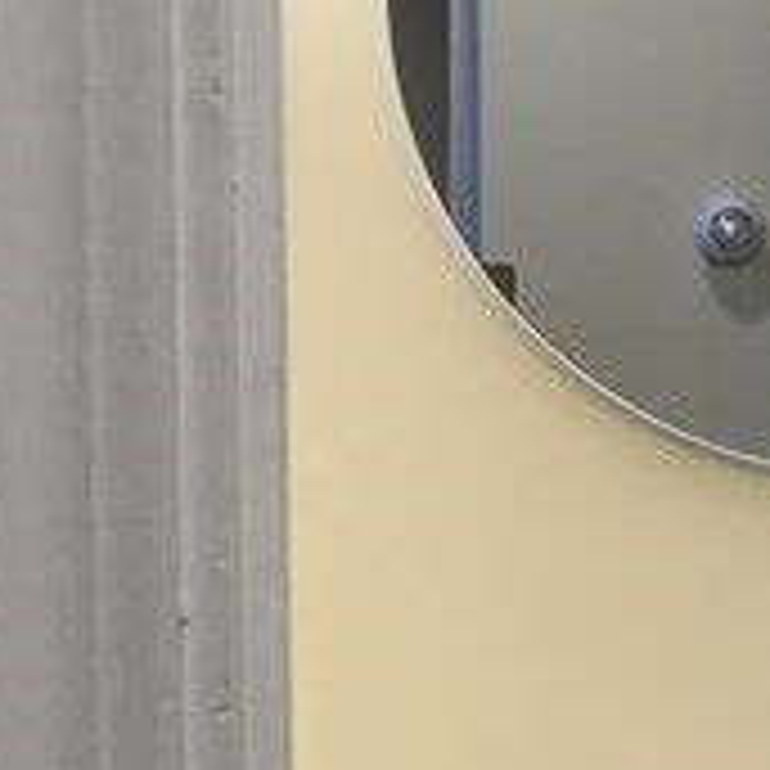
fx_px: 3725
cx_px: 1414
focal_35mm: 148
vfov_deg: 11.7
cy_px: 752
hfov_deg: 11.0
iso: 25
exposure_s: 1/60
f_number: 1.8
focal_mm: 3.99
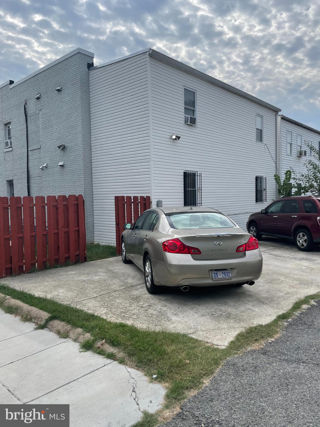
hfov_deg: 53.1
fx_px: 320
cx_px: 160
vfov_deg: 67.3
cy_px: 214
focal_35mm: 26
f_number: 1.6
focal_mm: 4.2
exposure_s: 1/3205
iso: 32
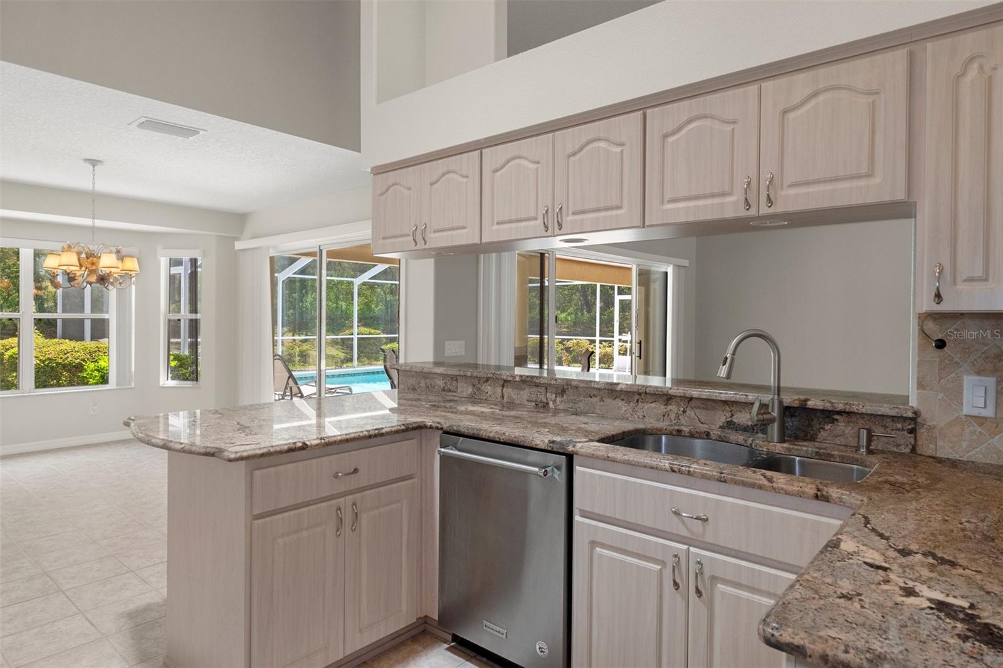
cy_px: 334
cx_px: 502
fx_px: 585
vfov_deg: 59.5
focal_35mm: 21
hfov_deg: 81.2
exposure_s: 1/10
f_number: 8
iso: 320
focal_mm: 14
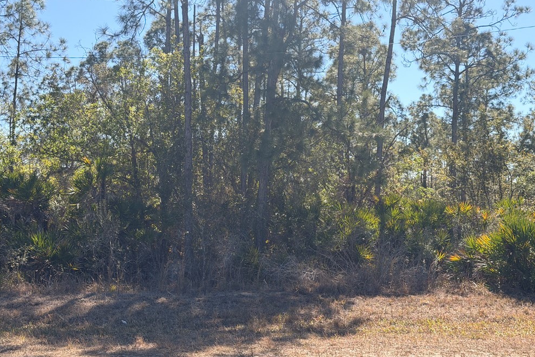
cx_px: 278
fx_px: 773
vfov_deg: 26.0
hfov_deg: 38.2
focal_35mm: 52
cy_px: 185
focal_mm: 6.76
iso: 80
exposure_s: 1/3096
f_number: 1.78
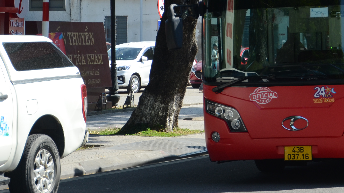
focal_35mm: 195
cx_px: 298
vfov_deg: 6.2
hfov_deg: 11.0
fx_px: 1779
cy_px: -19
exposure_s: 1/640
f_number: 5.3
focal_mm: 62
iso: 250
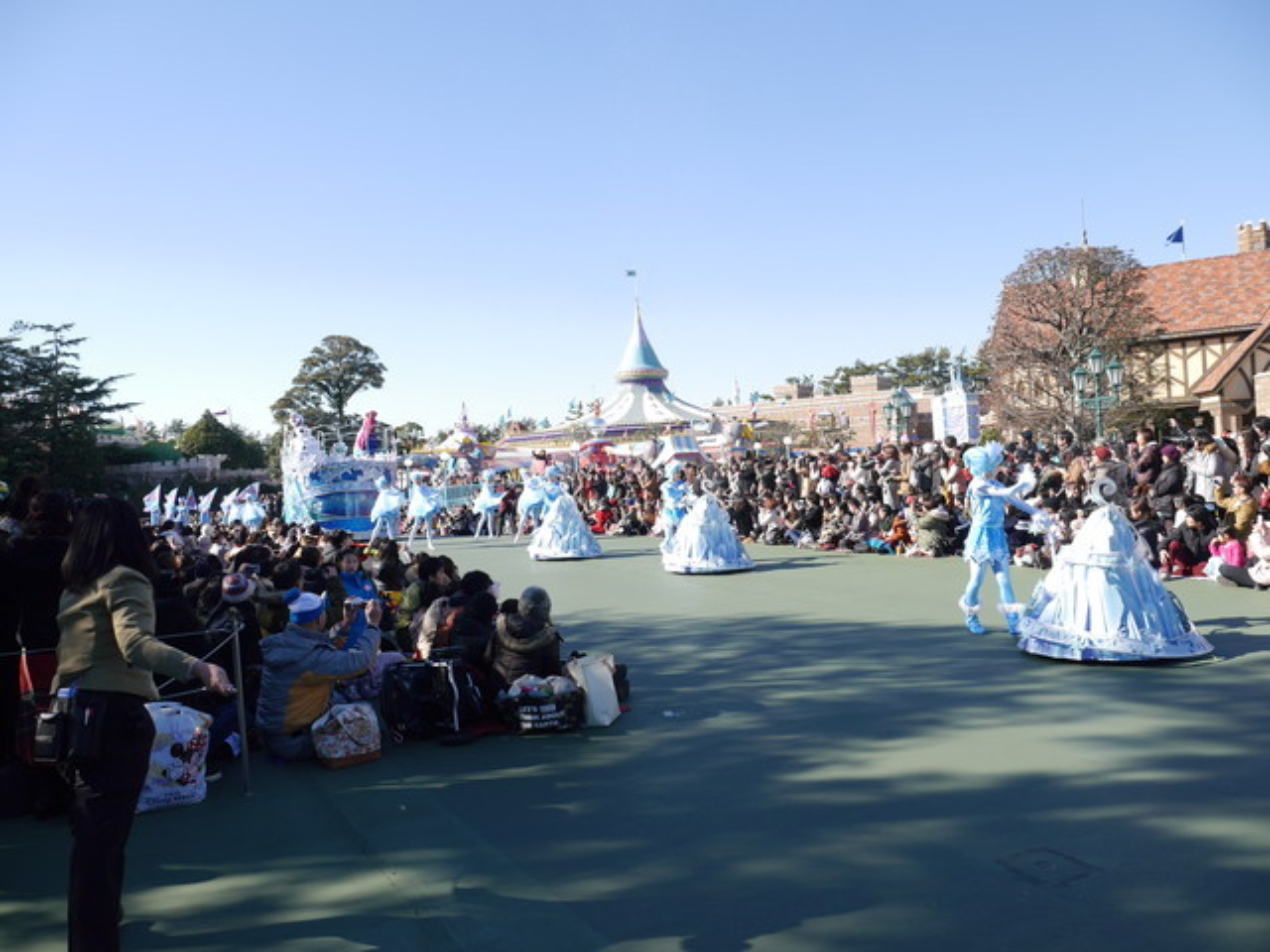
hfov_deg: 63.4
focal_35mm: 28
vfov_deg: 49.7
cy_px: 476
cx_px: 635
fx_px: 1027
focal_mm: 14
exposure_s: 1/320
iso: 160
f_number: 6.3
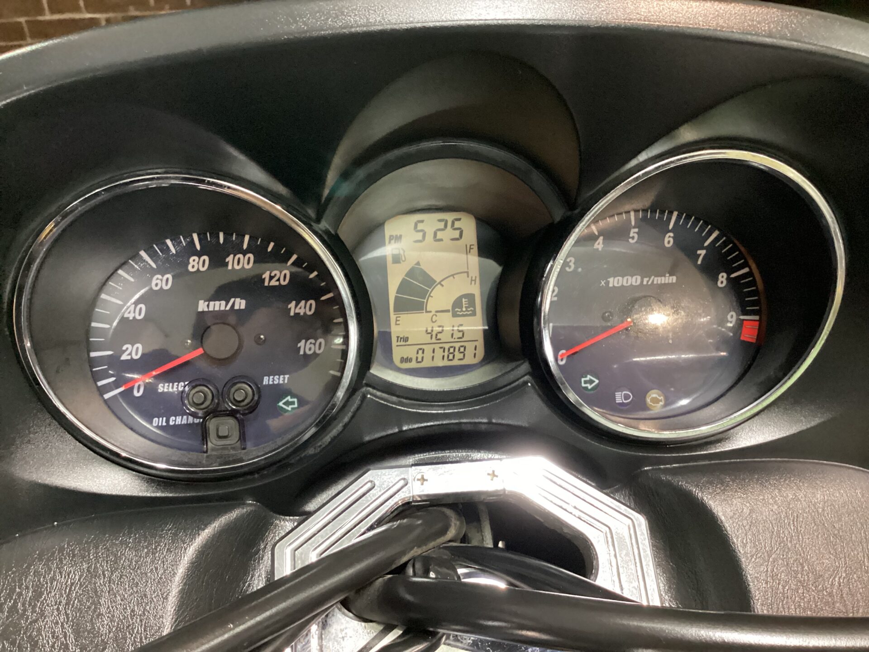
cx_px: 434
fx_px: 778
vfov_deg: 45.4
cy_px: 326
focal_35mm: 31
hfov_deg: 58.4
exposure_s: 1/30
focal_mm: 3.3
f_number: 2.4
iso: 800
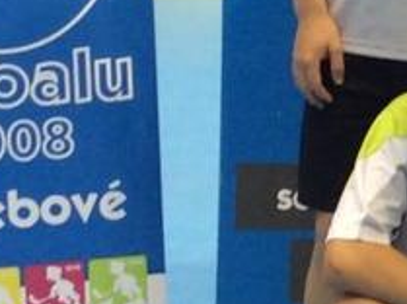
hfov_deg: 9.1
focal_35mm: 205
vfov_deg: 7.2
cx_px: 806
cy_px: 87
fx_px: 2406
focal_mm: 3.3
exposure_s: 1/25
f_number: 2.4
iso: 50
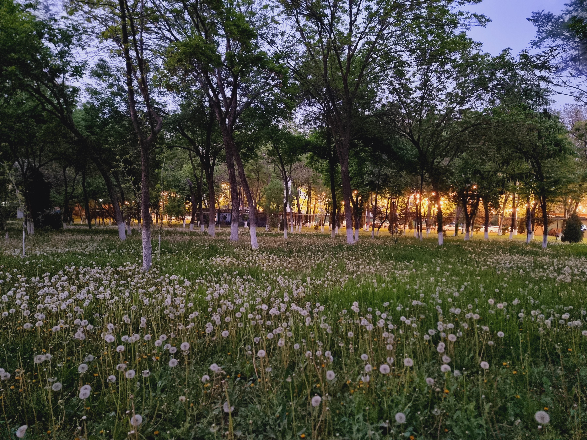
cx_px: 294
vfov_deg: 56.8
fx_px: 407
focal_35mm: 24
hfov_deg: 71.6
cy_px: 220
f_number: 1.8
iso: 1250
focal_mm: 6.7
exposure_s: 1/24
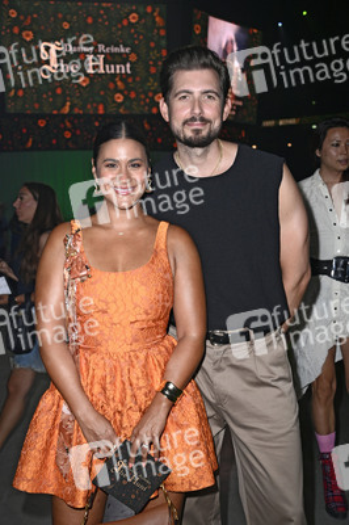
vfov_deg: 41.1
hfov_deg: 28.0
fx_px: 699
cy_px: 262
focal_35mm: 48
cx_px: 174
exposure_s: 1/125
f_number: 5.6
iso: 1250
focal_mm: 48
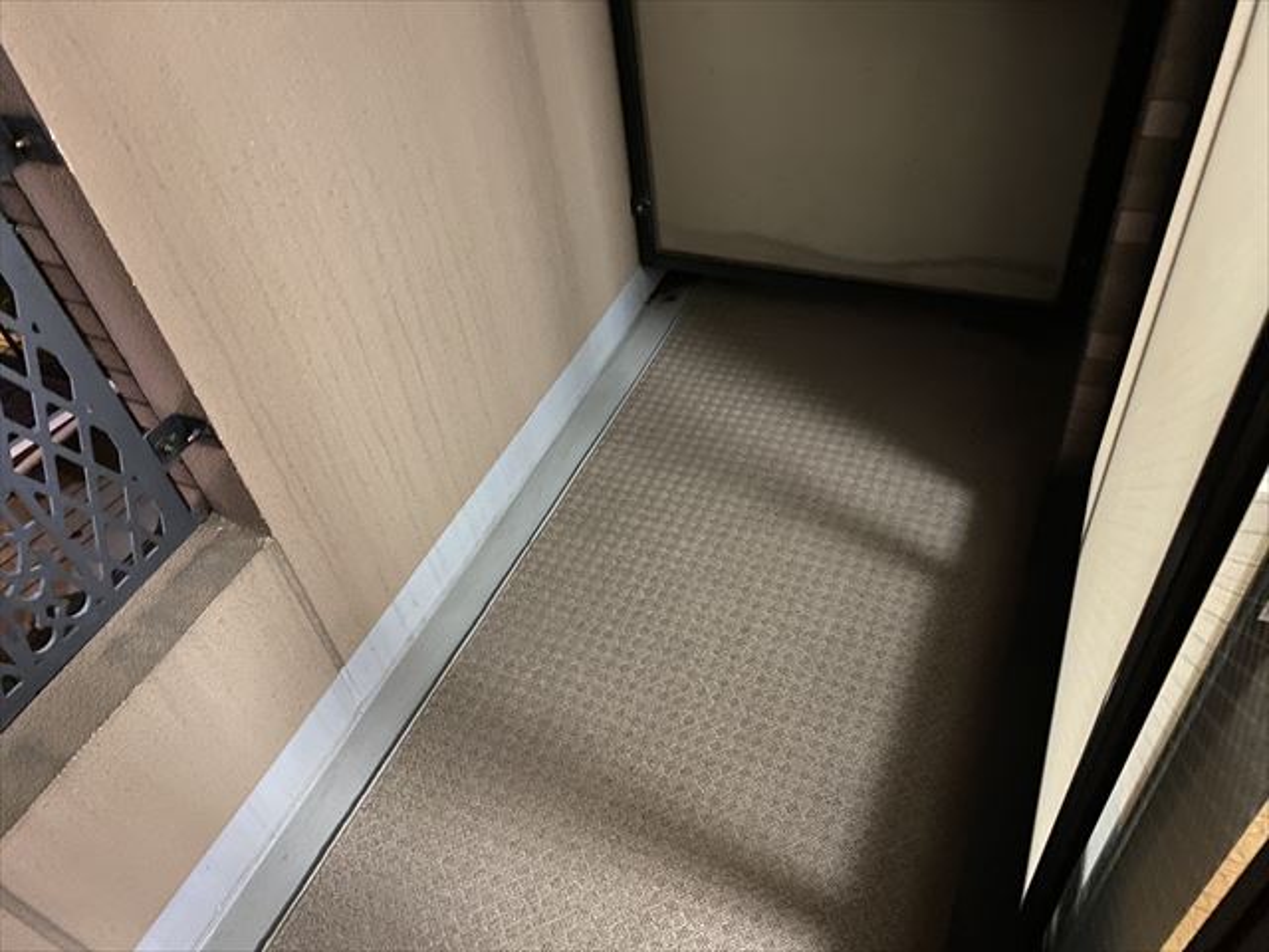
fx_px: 953
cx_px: 634
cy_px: 476
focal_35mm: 26
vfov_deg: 53.1
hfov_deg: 67.3
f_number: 1.8
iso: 500
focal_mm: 4.25
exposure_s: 1/13
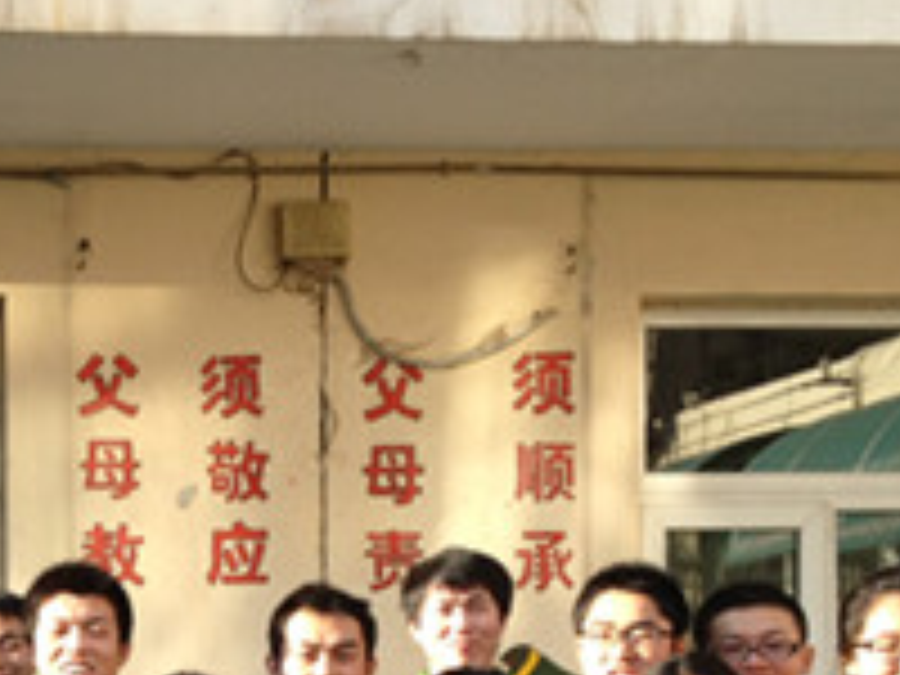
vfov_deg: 12.9
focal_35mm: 112
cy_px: 806
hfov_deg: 17.1
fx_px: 2912
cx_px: -36
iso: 50
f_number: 2.4
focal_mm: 4.28
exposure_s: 1/239
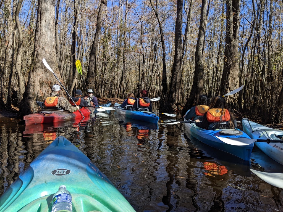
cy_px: 106
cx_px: 142
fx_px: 221
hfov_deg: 65.3
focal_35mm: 27
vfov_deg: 51.4
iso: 49
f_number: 1.8
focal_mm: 4.44
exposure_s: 1/1381
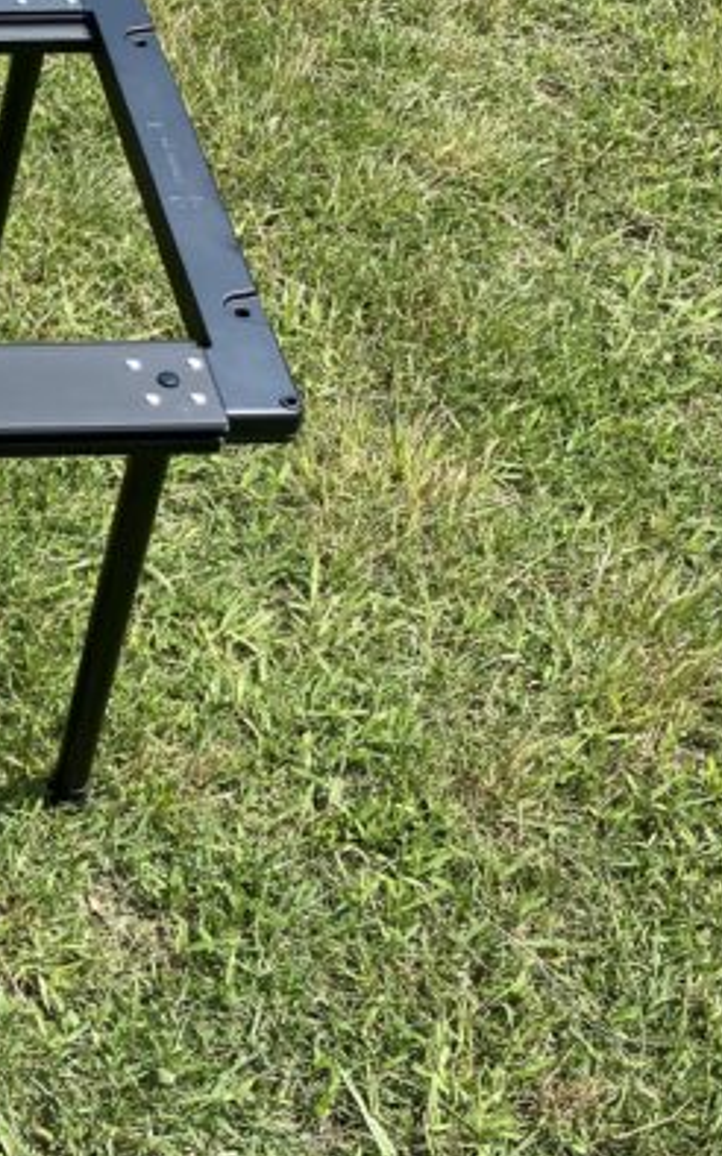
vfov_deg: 36.1
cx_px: -320
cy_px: 446
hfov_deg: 20.3
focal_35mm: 56
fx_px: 1764
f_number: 1.8
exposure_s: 1/1727
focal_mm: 4.25
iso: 32
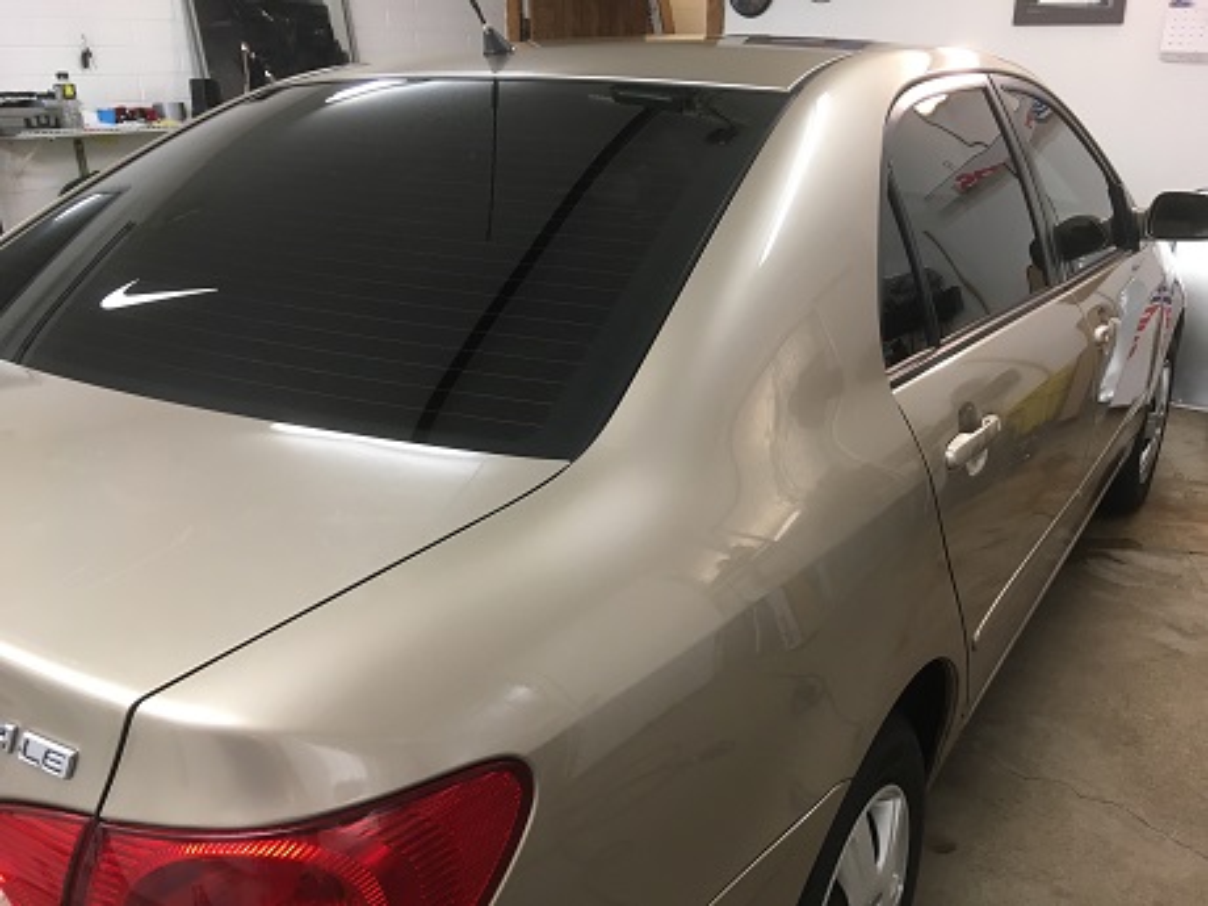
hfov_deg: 61.7
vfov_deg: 48.2
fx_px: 1012
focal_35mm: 29
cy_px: 453
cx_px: 604
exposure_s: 1/30
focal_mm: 4.15
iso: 80
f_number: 2.2
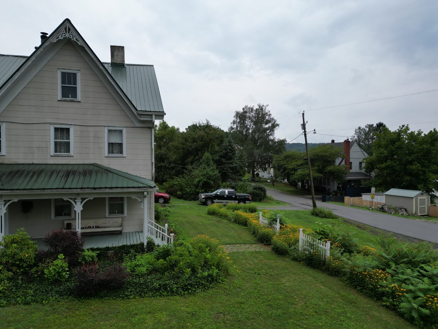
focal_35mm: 24
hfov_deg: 71.6
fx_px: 304
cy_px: 164
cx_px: 219
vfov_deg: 56.8
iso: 100
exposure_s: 1/2500
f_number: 1.7
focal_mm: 6.72
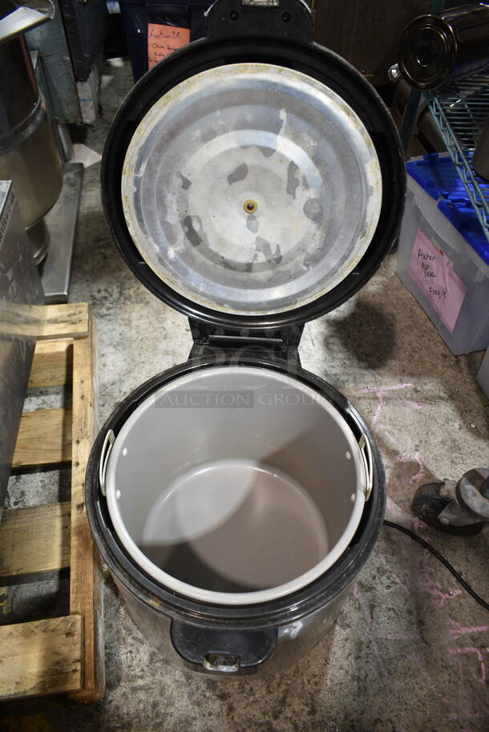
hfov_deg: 48.0
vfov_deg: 67.3
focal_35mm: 27
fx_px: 549
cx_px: 244
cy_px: 366
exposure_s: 1/30
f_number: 3.5
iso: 320
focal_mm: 18
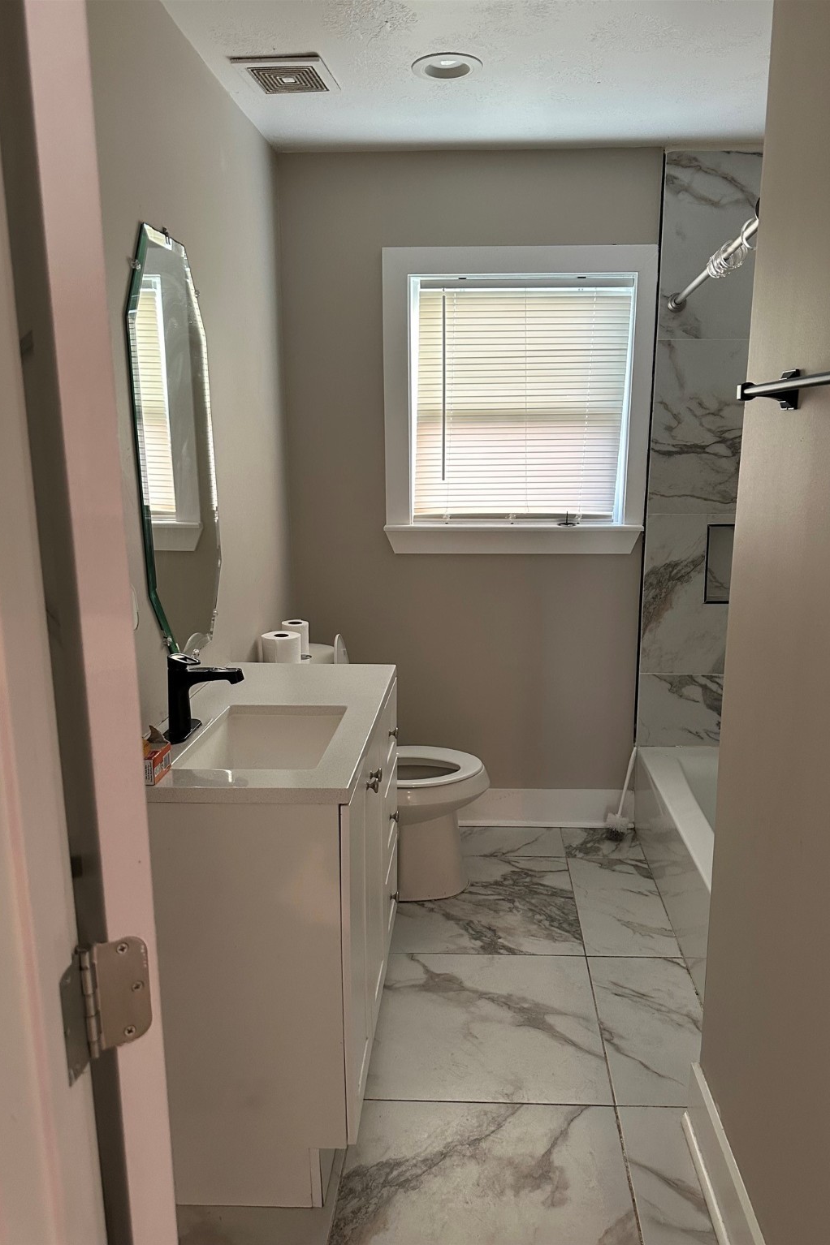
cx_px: 460
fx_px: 865
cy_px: 622
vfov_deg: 71.5
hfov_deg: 51.2
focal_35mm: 25
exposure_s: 1/60
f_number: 1.78
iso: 320
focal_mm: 6.86
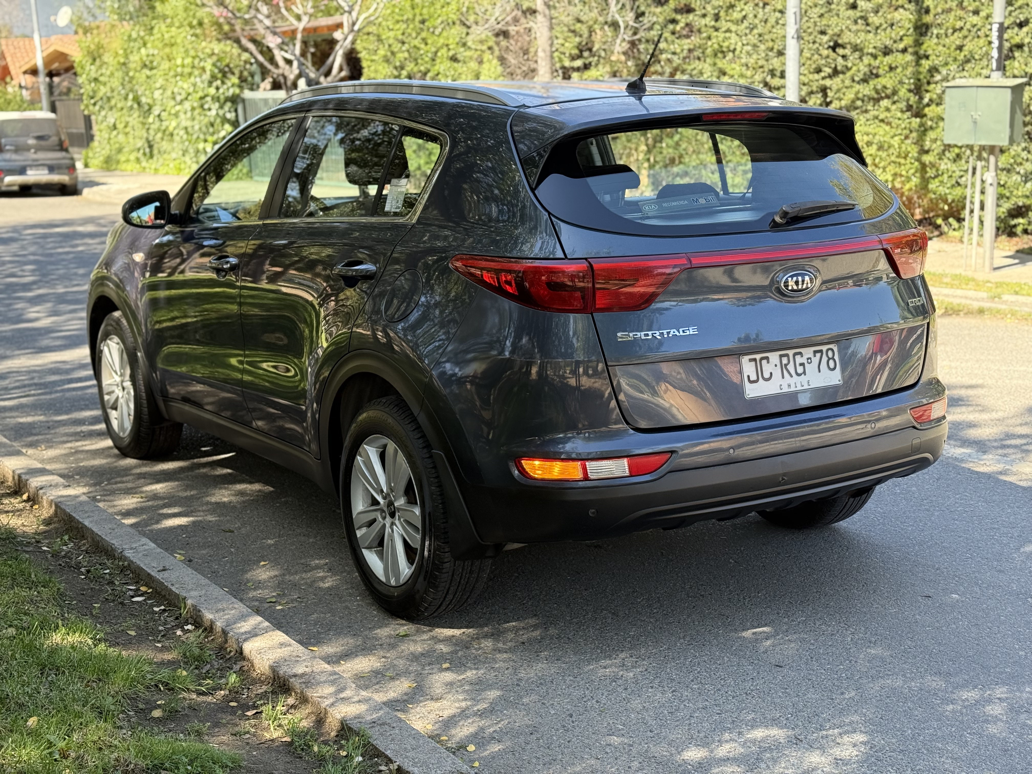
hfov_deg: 39.7
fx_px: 1431
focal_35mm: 48
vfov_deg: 30.3
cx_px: 516
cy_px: 387
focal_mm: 6.76
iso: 100
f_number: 1.78
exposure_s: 1/400
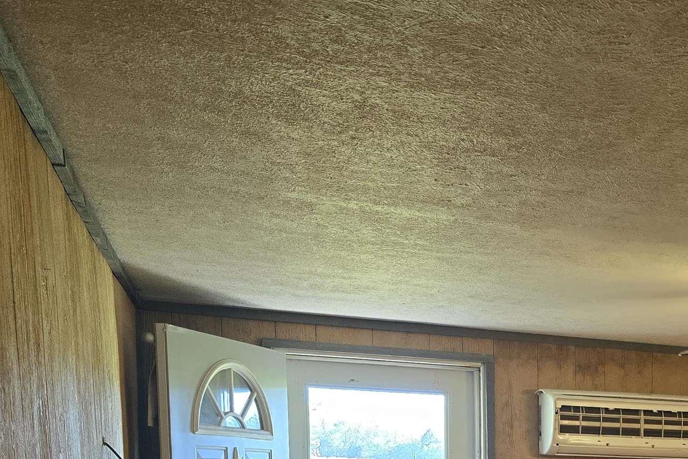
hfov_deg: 31.9
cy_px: 609
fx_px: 1089
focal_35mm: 57
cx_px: 713
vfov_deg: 21.4
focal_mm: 6.3
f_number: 1.7
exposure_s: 1/120
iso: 250
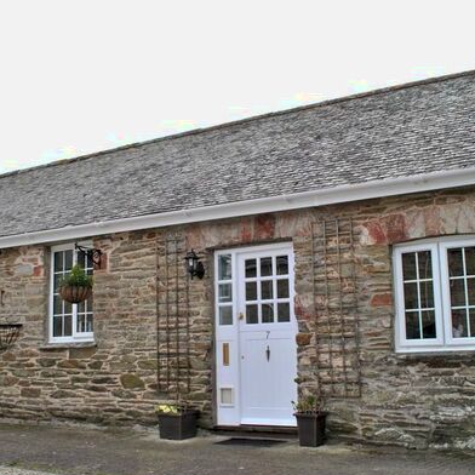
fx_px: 637
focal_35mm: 41
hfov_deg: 40.9
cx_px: 229
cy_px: 249
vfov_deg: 40.9
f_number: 3.5
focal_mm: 18
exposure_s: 1/125
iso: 200
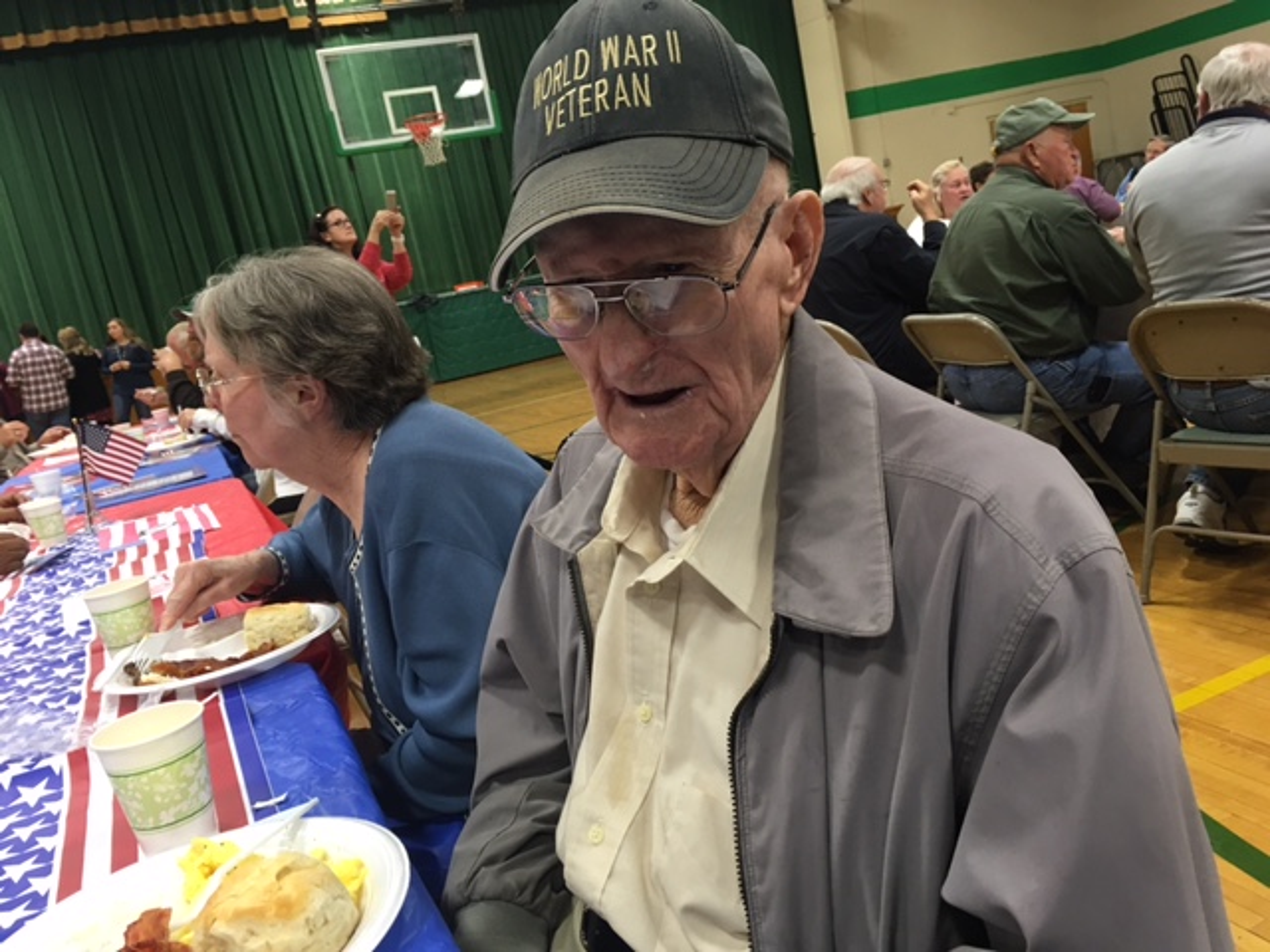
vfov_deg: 48.2
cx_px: 635
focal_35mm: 29
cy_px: 476
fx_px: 1064
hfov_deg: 61.7
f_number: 2.2
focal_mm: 4.15
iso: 80
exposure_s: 1/30
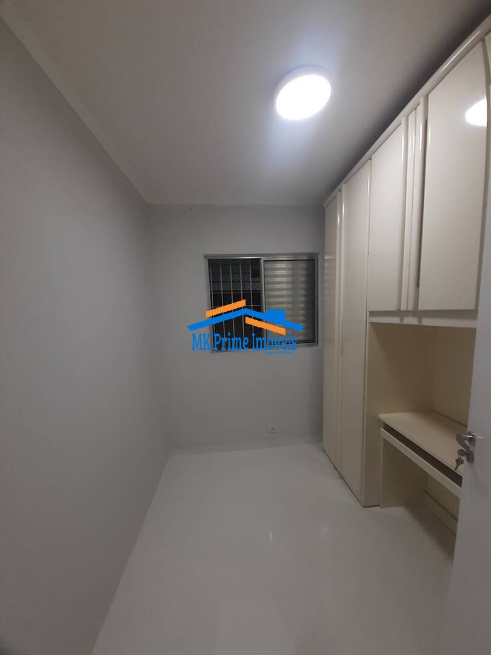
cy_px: 328
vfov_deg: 106.2
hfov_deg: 89.9
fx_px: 246
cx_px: 246
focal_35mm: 13
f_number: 2.2
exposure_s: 1/40
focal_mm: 1.13
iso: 50
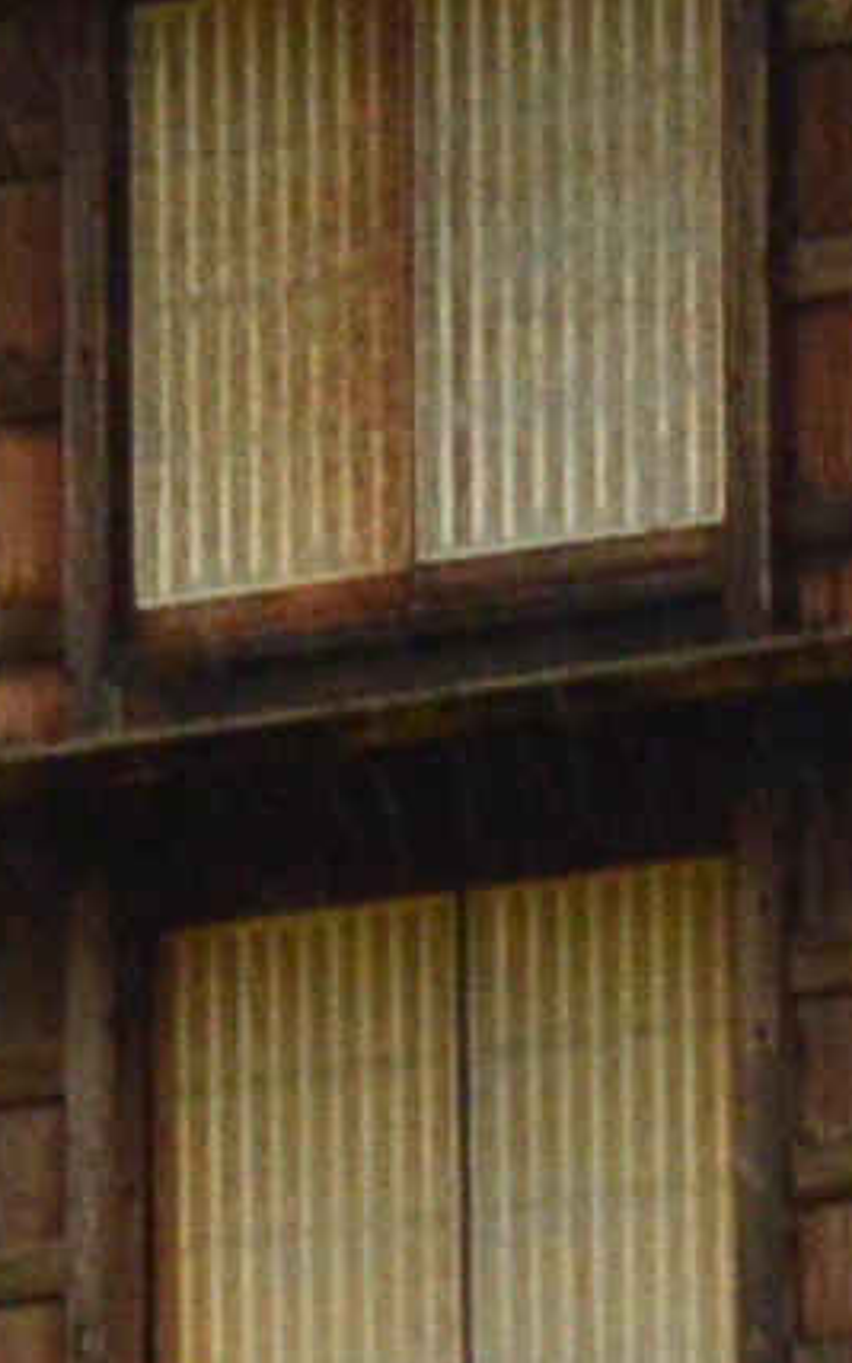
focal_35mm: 500
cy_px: 2461
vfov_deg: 4.2
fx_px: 18584
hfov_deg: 2.6
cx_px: 3248
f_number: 5.6
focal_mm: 31
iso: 800
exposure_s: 1/80
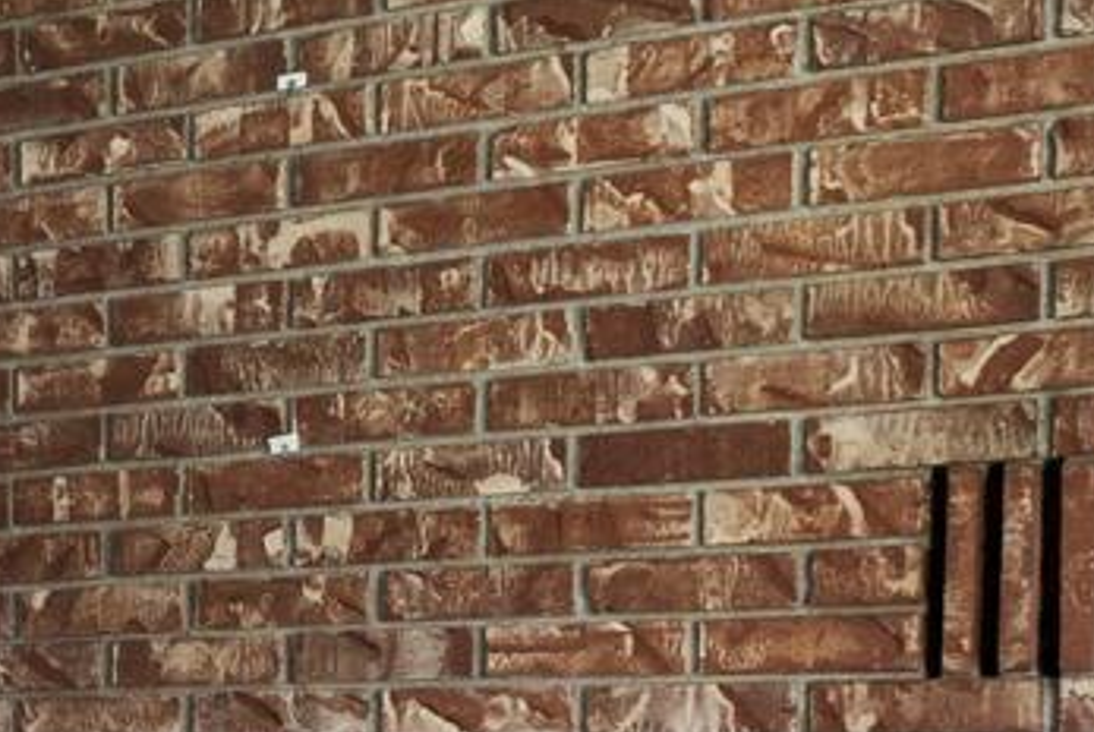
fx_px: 3285
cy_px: 853
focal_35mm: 108
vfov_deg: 12.4
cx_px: -1119
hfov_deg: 15.2
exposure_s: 1.6
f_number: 9
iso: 200
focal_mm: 10
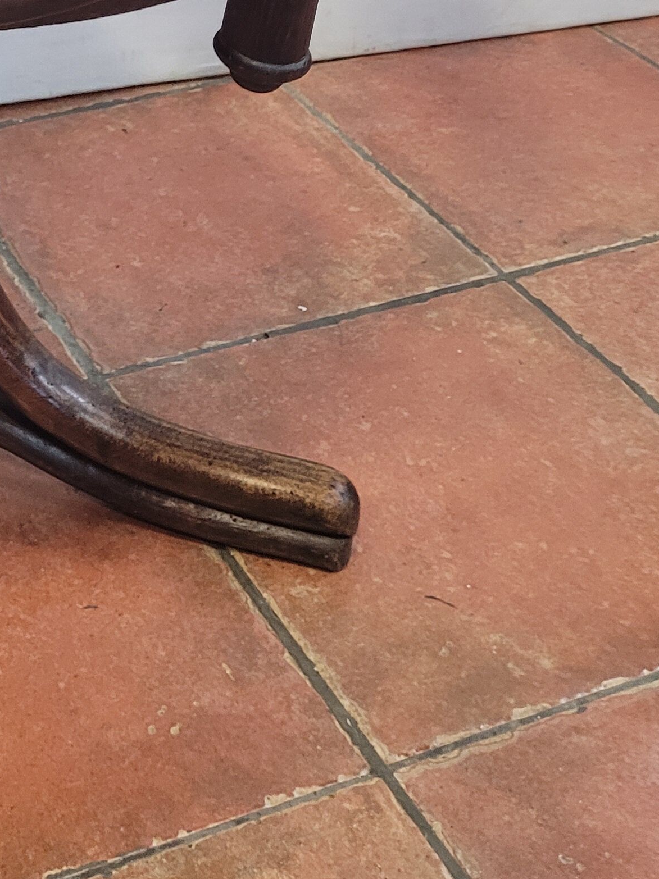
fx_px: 1701
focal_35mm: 67
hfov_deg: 20.8
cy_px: -27
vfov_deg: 27.1
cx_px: -79
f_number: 1.8
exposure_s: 1/50
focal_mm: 5.4
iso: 400
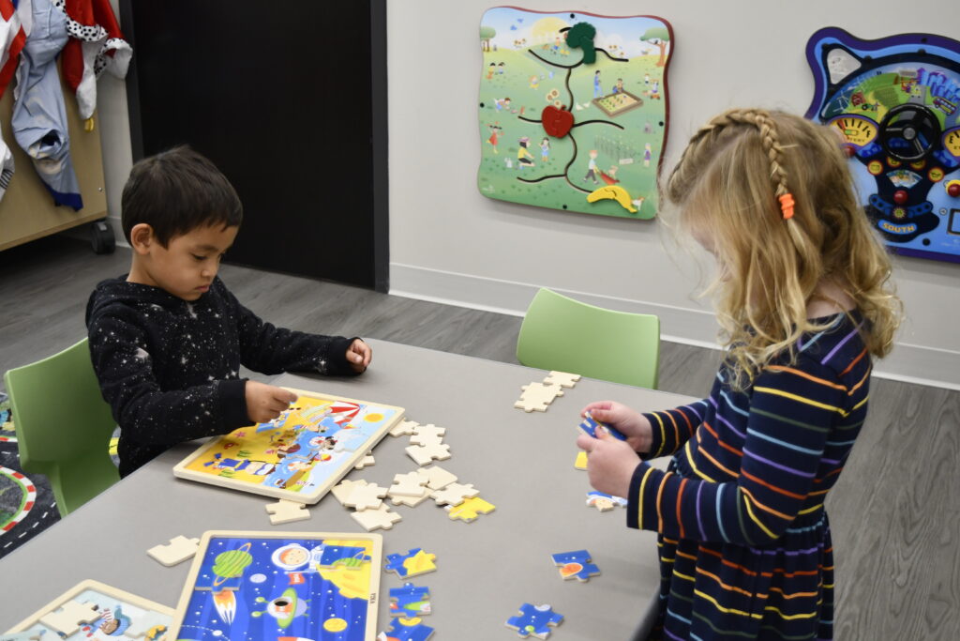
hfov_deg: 43.6
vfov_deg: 29.9
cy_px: 320
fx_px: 1200
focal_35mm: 45
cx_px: 480
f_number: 4.2
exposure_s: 1/125
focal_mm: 30
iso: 1000
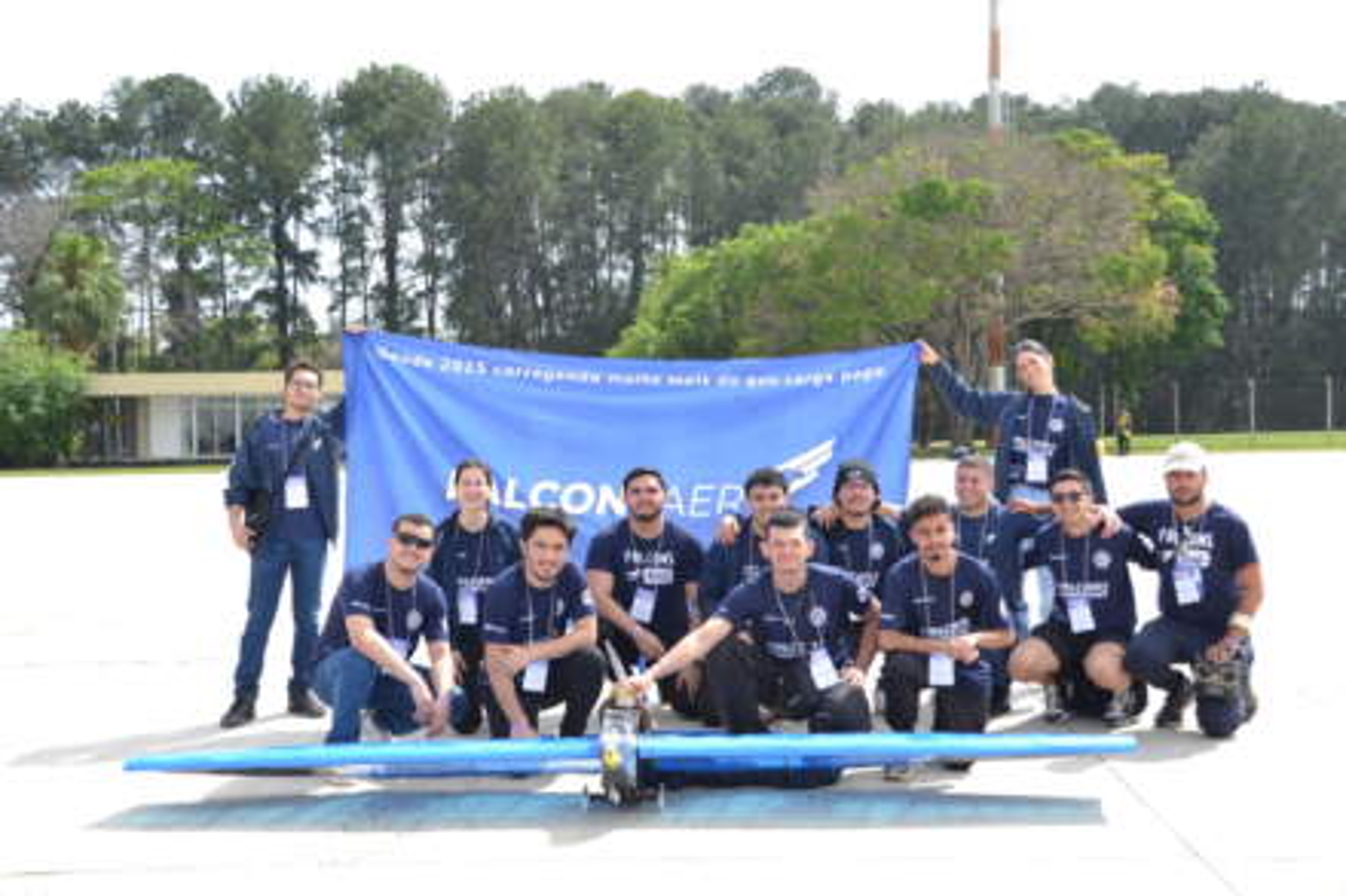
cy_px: 448
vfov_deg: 28.1
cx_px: 673
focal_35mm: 48
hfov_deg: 41.1
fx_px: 1794
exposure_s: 1/200
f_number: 7.1
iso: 100
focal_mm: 32
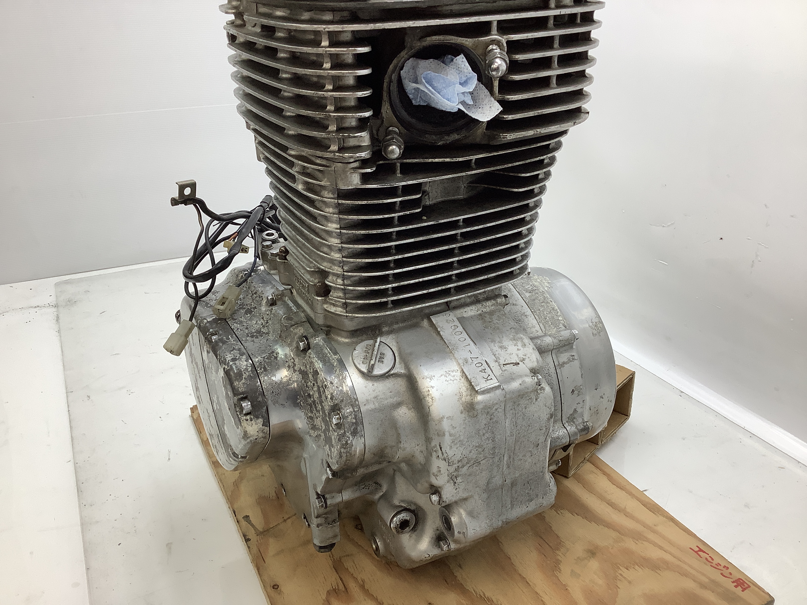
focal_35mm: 31
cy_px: 302
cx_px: 404
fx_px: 723
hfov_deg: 58.4
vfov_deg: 45.4
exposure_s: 1/120
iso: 64
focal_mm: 3.3
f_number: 2.4
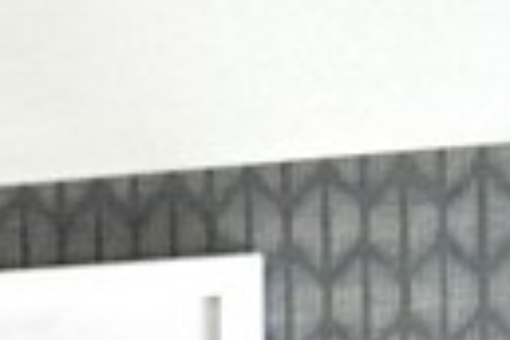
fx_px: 3711
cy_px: 941
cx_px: -1060
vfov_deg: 5.0
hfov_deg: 7.0
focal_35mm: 262
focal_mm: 22
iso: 800
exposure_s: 1/90
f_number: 4.8
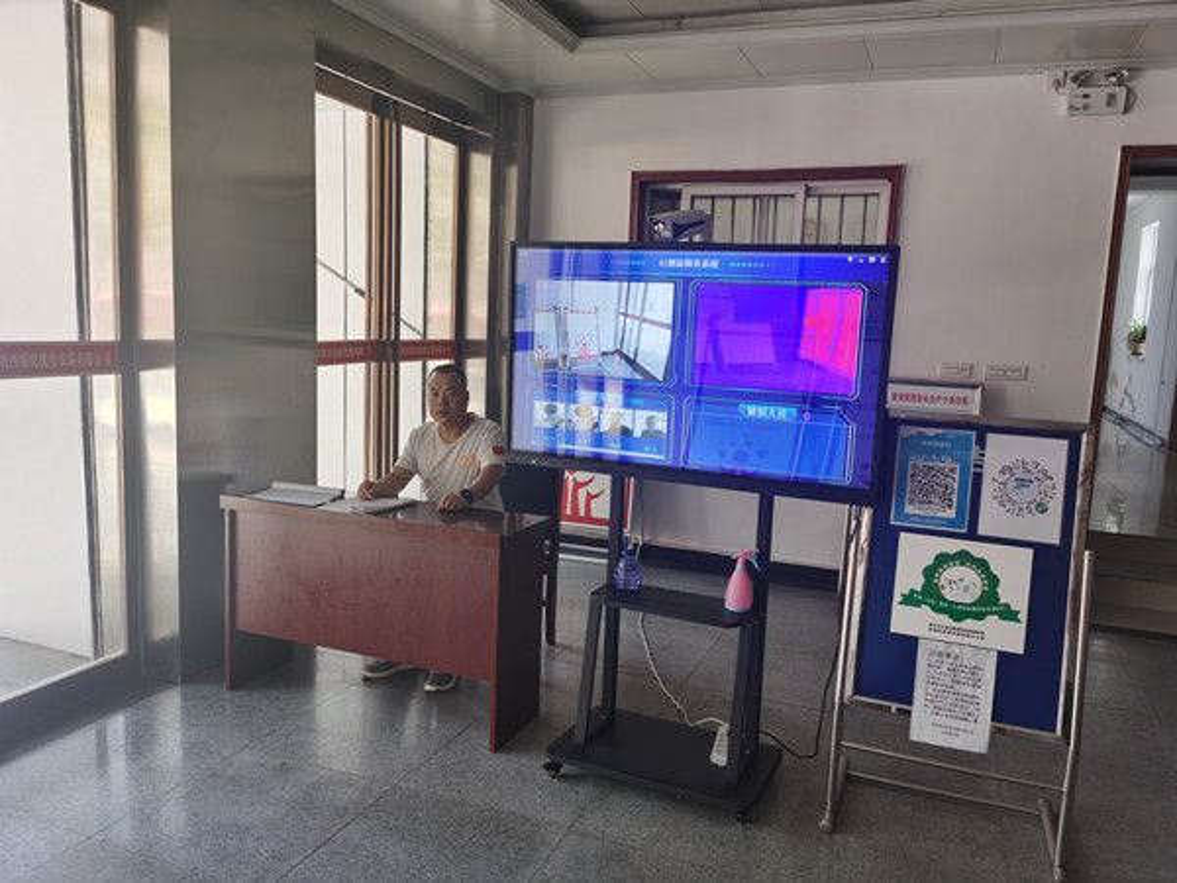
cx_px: 588
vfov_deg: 51.4
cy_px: 442
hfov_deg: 65.3
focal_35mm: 27
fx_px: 918
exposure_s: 1/100
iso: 100
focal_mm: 5.56
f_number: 1.6
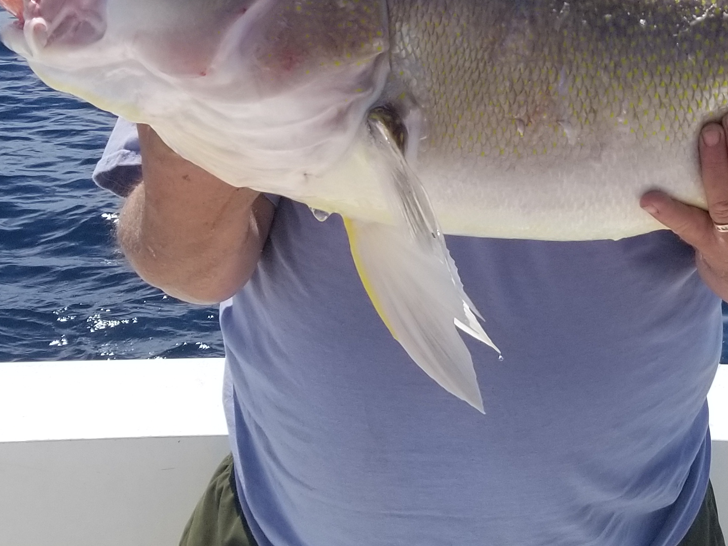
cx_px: 632
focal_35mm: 73
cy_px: -73
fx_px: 1535
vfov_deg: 19.2
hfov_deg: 26.0
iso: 50
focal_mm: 4.25
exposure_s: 1/3528
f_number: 1.7
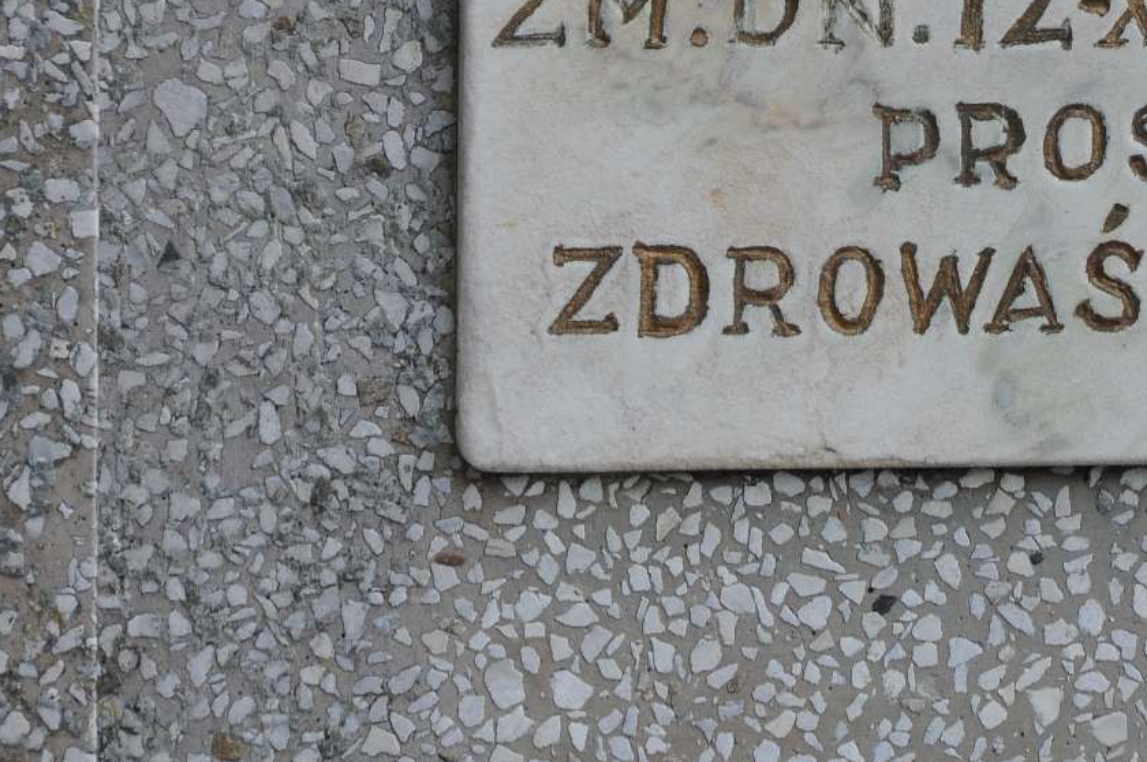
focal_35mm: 574
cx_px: 912
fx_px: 18267
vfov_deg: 2.4
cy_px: -104
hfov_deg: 3.6
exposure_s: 1/400
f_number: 7.1
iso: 250
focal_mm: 150
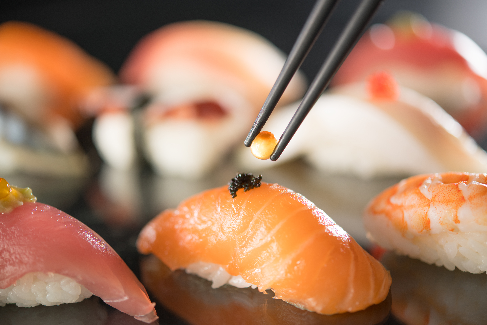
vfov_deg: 22.6
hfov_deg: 33.4
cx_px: 244
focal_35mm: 60
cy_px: 162
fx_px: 812
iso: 100
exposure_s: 1/125
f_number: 3.2
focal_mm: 60
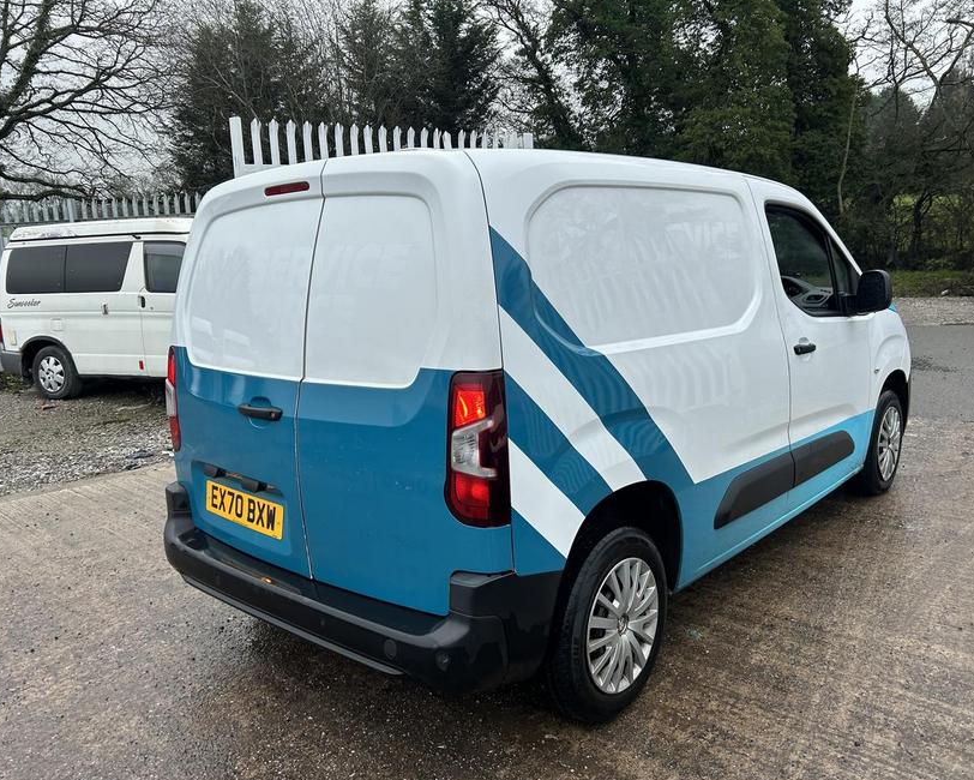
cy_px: 395
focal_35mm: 28
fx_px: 807
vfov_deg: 51.5
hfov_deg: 62.2
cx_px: 482
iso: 40
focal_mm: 5.7
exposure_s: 1/121
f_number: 1.5
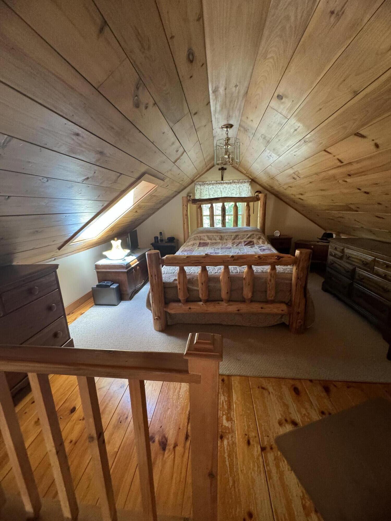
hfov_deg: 85.7
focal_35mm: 14
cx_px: 196
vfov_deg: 102.1
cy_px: 260
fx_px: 211
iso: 500
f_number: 2.2
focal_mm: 2.22
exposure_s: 1/60
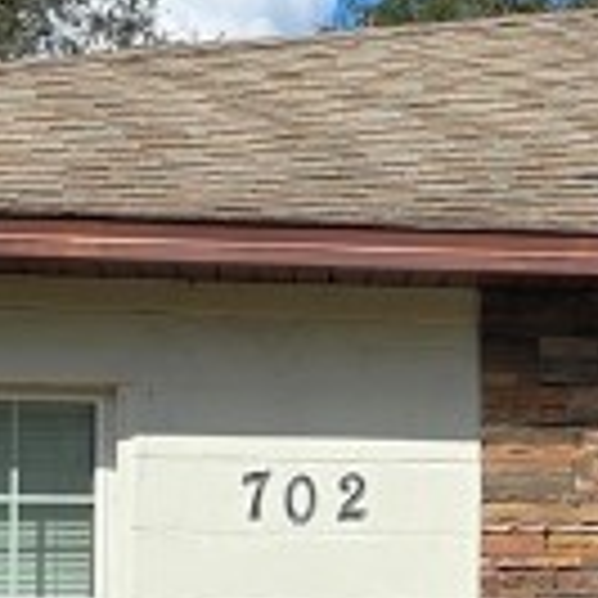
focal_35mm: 157
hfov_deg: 10.8
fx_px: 3069
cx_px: 850
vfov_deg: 11.1
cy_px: 553
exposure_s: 1/1114
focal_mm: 6.3
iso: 12
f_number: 1.7
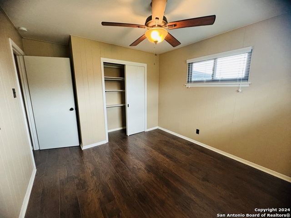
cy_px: 109
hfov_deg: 102.1
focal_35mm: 14
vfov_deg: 85.7
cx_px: 146
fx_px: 118
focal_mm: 2.22
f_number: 2.2
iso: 320
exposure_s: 1/120
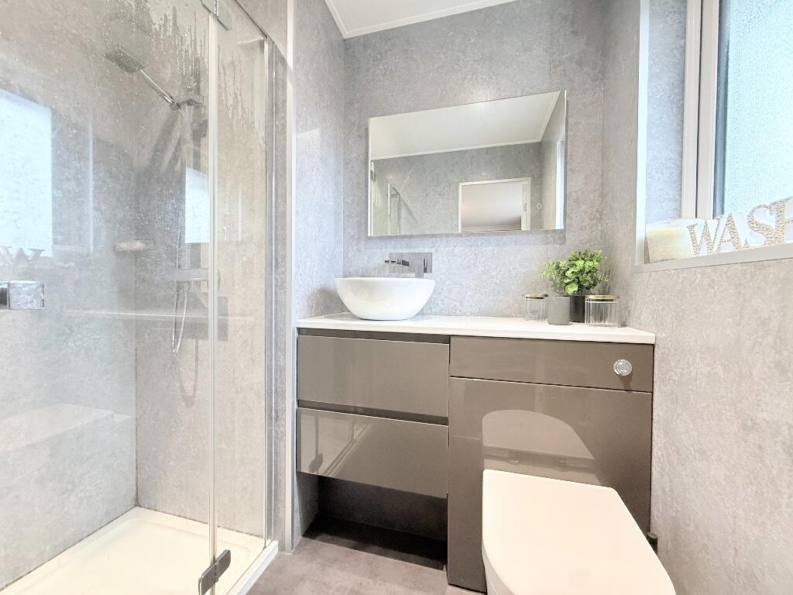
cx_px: 396
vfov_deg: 85.7
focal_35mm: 14
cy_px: 298
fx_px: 321
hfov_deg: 102.1
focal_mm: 2.22
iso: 320
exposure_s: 1/50
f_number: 2.2
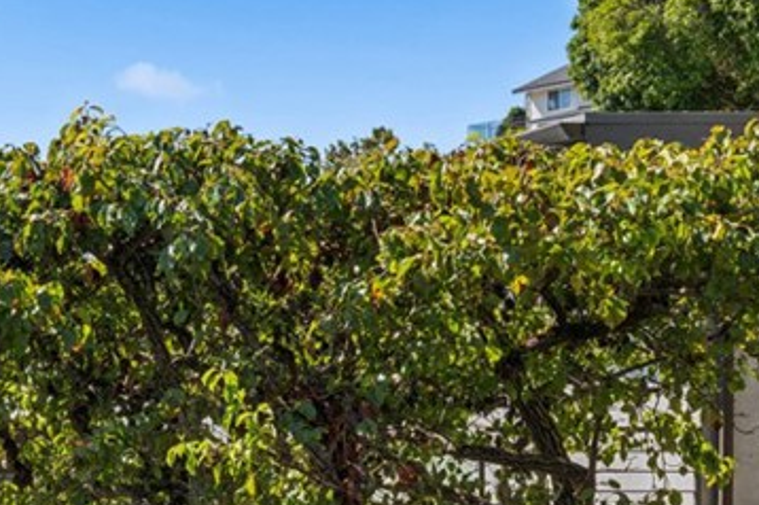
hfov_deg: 29.7
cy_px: 307
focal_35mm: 63
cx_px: -11
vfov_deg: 21.5
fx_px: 1327
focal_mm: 22
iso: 80
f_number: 10
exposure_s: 1/100
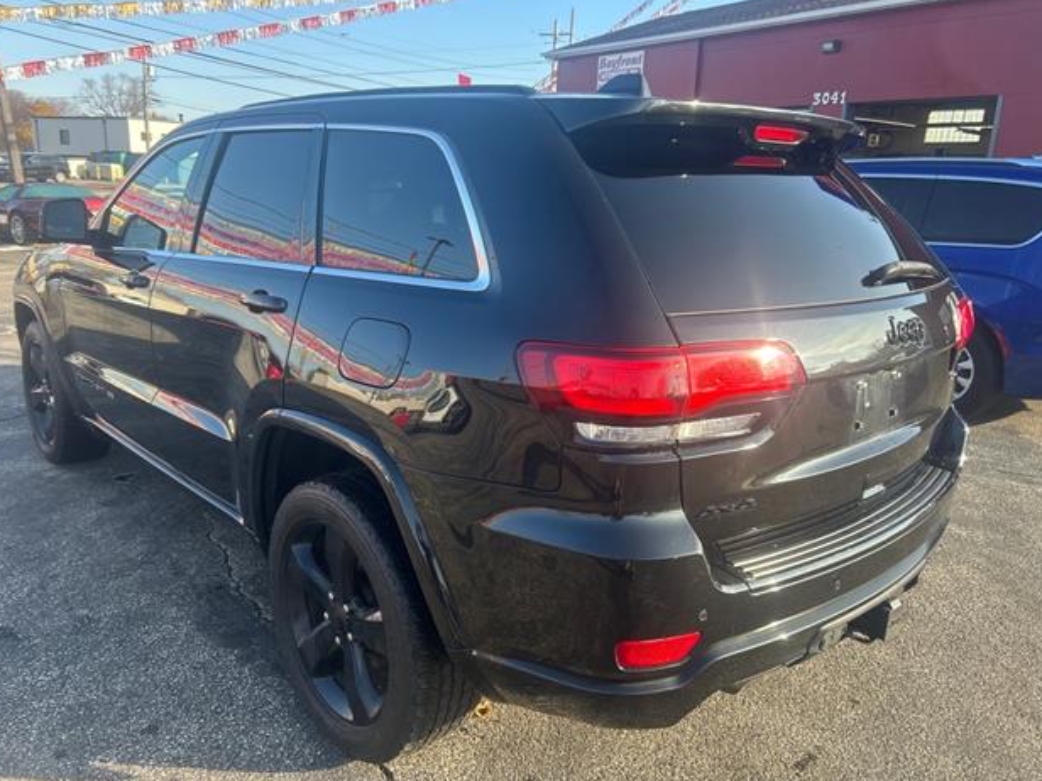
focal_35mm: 27
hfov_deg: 65.3
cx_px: 518
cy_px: 390
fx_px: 813
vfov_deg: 51.4
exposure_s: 1/597
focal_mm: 5.7
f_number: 1.5
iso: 50
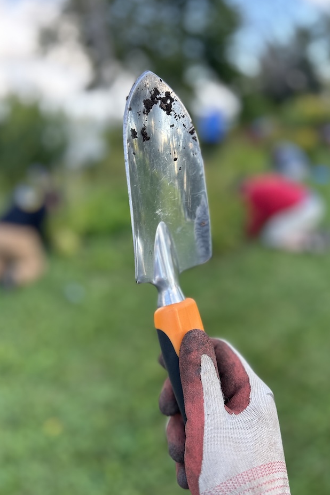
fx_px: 385
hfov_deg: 46.4
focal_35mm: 28
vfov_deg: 65.5
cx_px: 170
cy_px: 249
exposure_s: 1/394
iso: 50
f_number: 1.5
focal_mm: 5.7
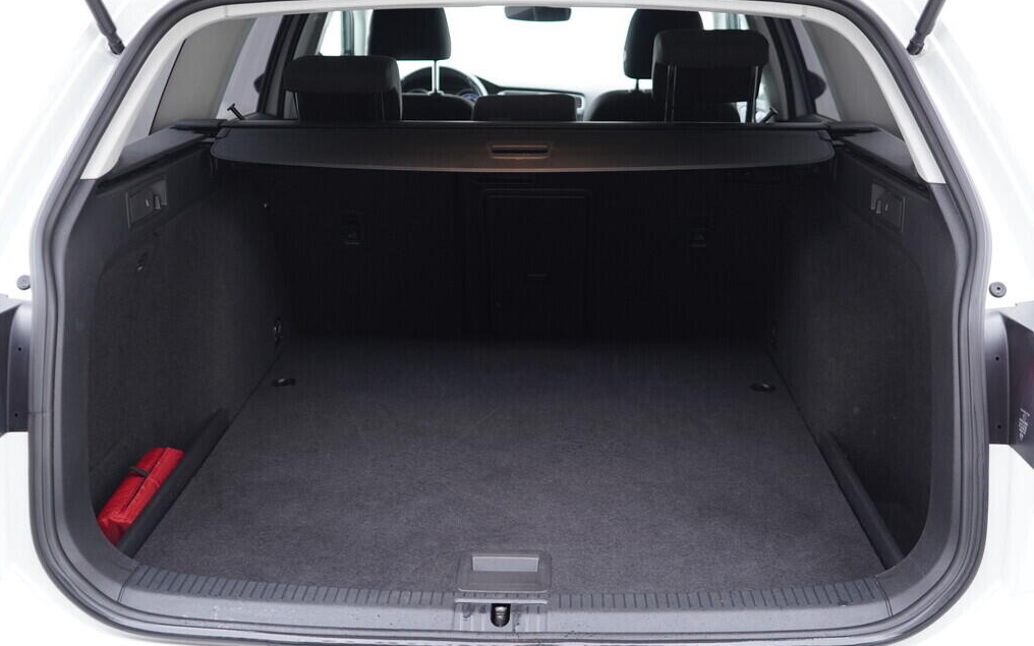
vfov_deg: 34.4
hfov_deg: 52.7
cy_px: 311
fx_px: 1043
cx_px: 519
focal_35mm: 37
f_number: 2.8
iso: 400
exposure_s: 1/40
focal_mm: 24
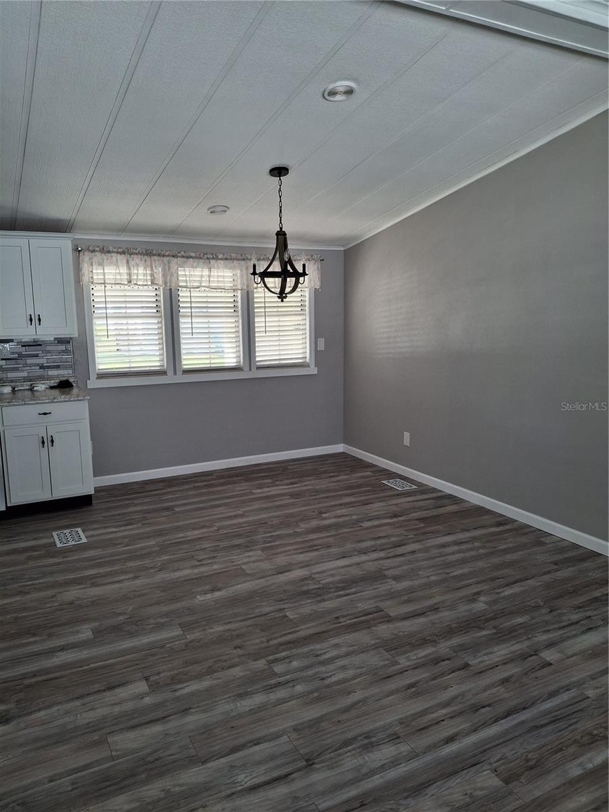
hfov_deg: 54.9
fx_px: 586
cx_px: 304
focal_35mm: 25
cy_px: 406
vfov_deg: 69.4
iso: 50
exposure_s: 1/120
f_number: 1.8
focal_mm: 4.69
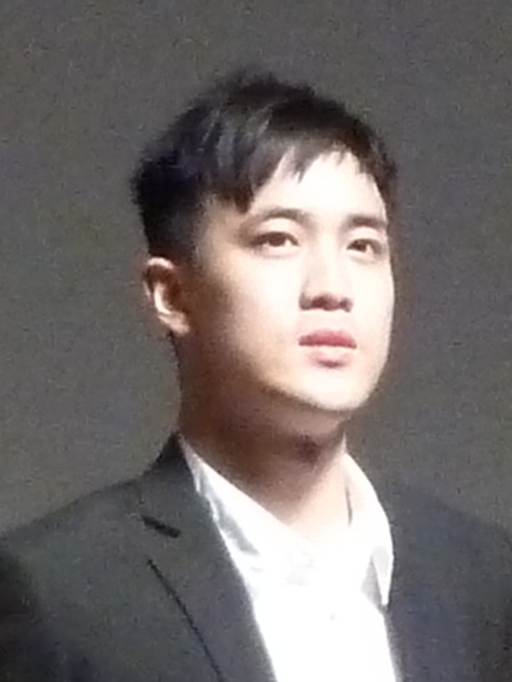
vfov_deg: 17.7
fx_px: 2189
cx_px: 256
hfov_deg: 13.3
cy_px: 341
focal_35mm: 111
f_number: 4.4
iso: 800
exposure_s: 1/25
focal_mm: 18.2
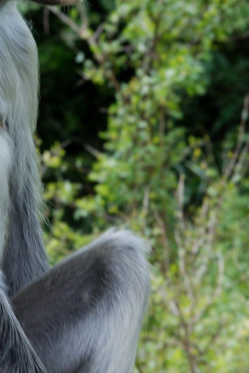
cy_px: 187
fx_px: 3448
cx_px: 11
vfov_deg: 6.2
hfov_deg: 4.1
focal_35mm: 333
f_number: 18
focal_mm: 105
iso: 320
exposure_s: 1/30
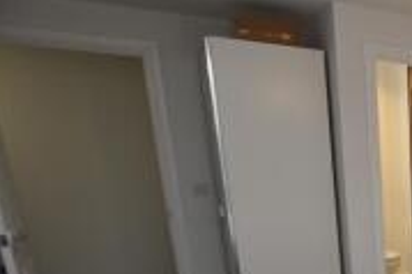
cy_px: 287
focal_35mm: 40
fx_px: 457
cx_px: 543
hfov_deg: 33.9
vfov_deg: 30.5
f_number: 3.5
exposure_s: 1/40
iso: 100
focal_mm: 10
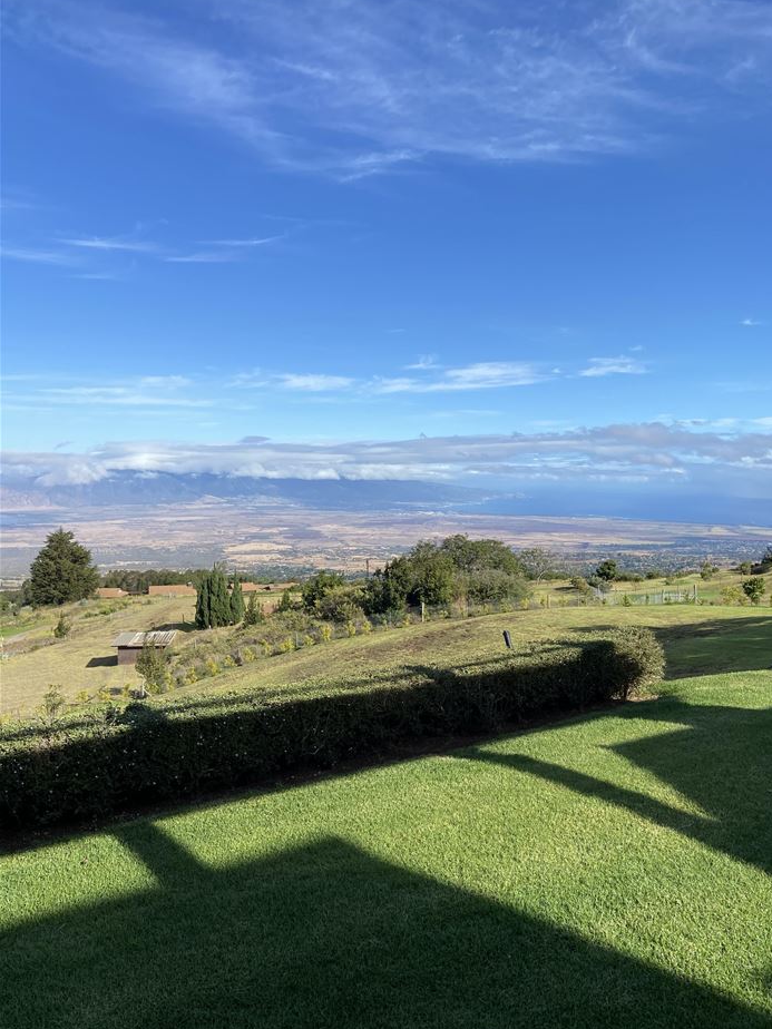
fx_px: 803
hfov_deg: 51.3
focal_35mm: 27
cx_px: 400
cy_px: 523
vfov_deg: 65.3
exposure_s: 1/2817
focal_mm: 4.25
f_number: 1.8
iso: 32
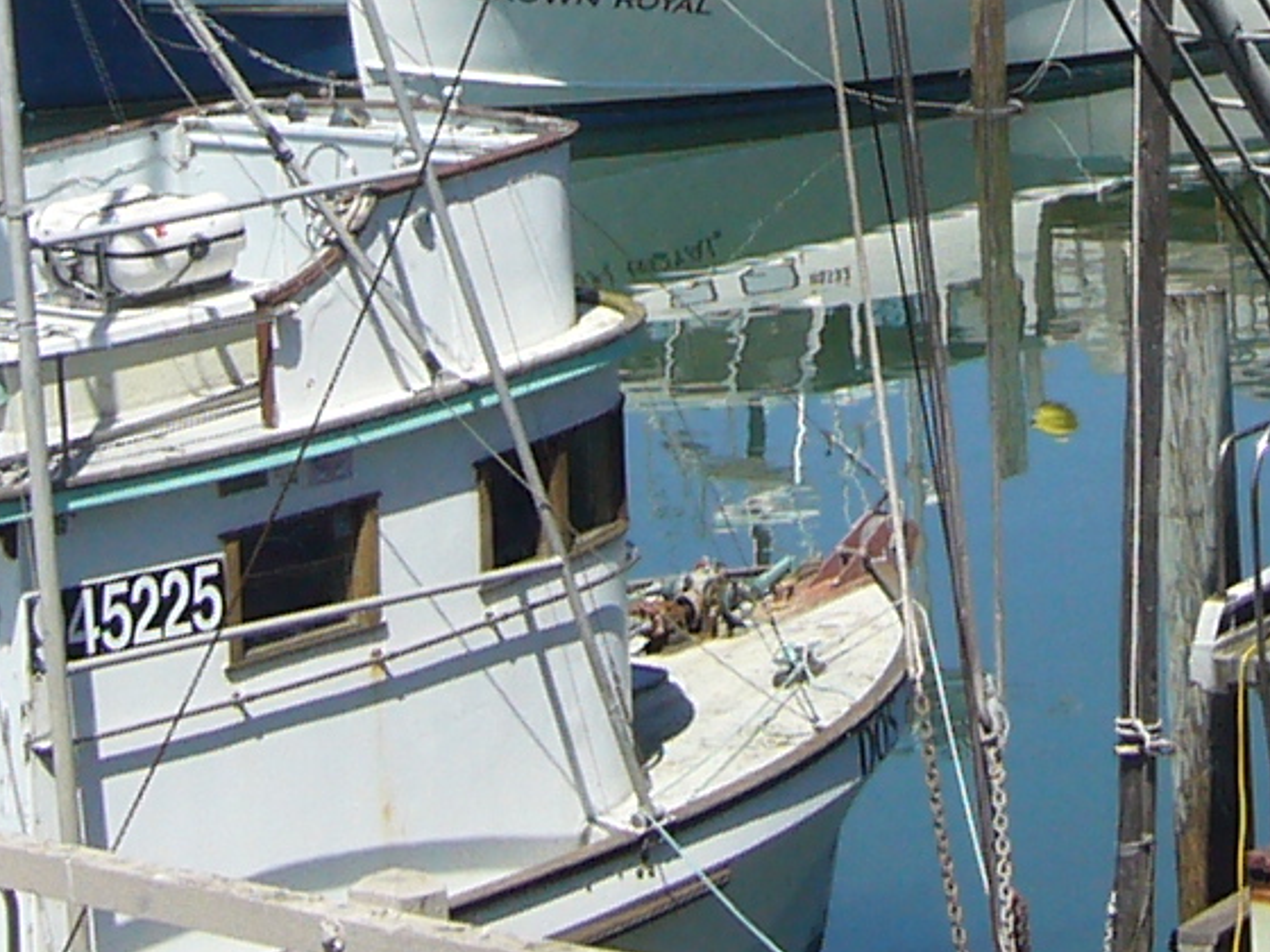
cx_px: 1157
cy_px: -714
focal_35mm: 160
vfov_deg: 8.9
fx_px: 5870
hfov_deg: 12.3
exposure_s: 1/320
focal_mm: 5.8
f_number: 5.6
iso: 80
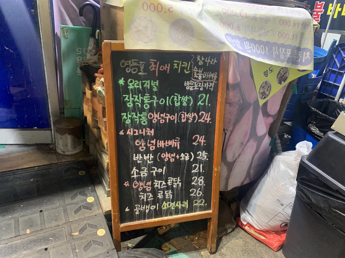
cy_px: 129
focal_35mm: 26
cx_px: 172
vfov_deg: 53.1
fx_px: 259
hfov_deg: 67.3
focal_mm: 4.25
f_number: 1.8
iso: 320
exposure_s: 1/40
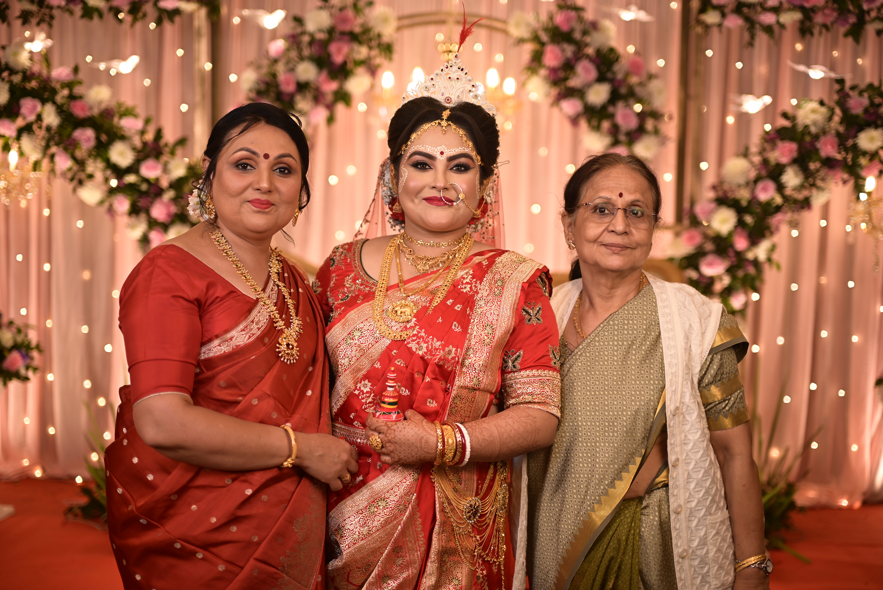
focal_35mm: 50
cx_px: 442
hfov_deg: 39.6
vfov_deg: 27.0
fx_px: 1227
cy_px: 295
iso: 125
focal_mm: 50
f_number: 1.6
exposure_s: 1/320
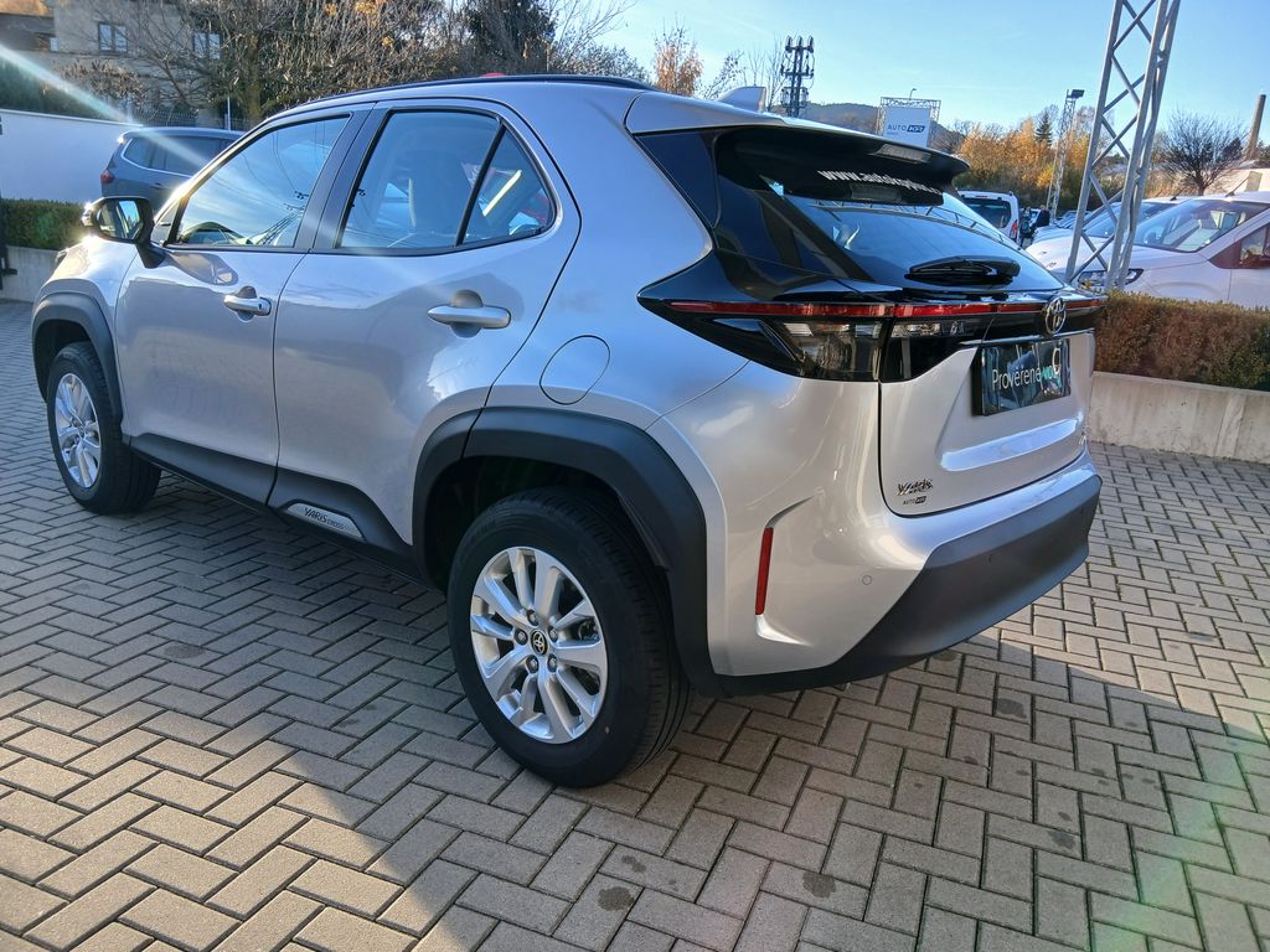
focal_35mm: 26
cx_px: 635
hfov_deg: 67.3
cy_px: 476
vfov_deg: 53.1
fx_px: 954
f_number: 1.8
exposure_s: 1/100
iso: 25
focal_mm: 3.98
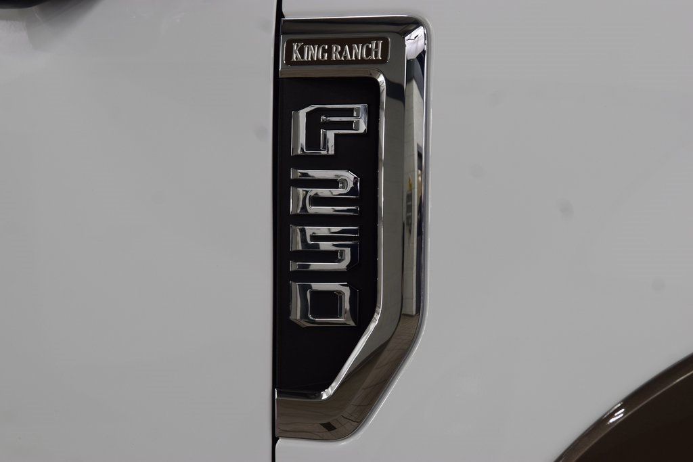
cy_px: 231
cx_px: 346
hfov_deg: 19.5
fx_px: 2021
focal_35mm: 105
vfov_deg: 13.0
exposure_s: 1/30
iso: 500
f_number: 7.1
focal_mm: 70
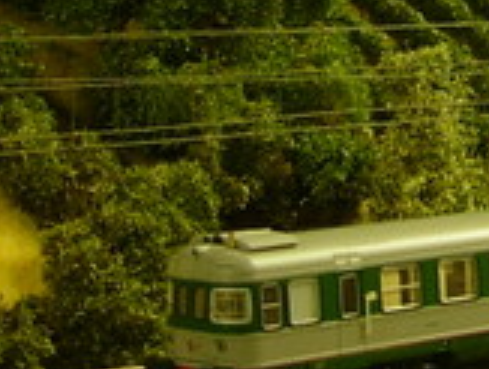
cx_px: 765
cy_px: -15
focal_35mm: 186
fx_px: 2633
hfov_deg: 10.2
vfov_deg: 8.0
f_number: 2.8
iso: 100
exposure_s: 1/4
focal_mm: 7.8
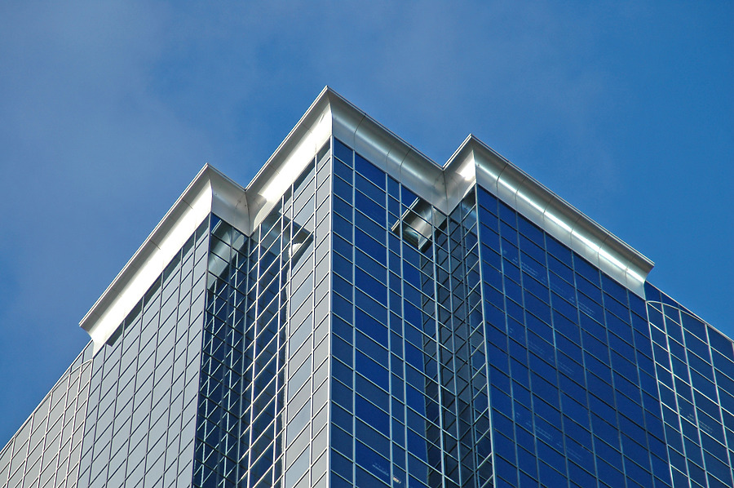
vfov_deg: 7.3
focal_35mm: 188
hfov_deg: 11.0
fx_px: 3819
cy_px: 244
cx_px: 367
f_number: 6.3
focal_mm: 125
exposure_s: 1/500
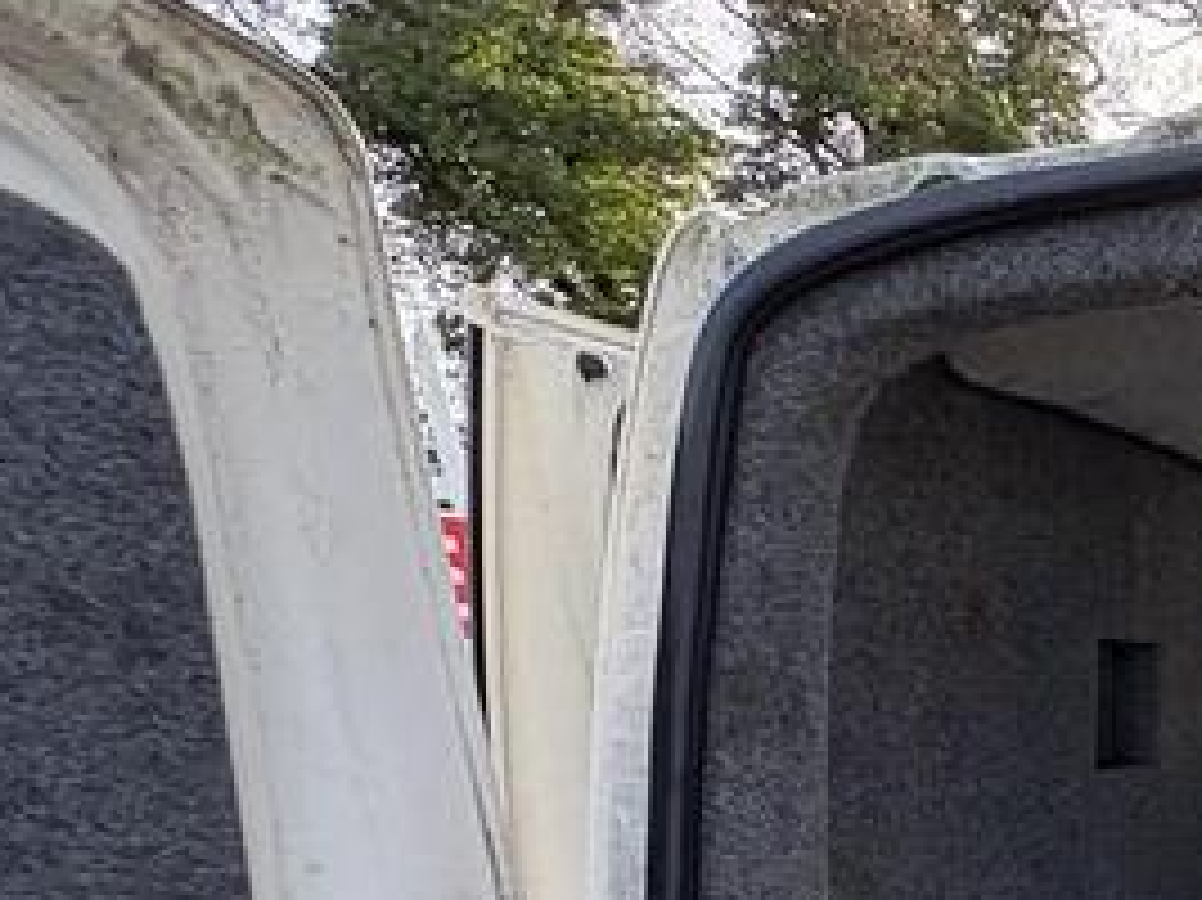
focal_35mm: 47
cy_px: 1071
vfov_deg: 27.3
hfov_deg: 27.0
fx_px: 1631
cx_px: 1846
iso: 64
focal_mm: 2.22
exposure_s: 1/193
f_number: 2.2
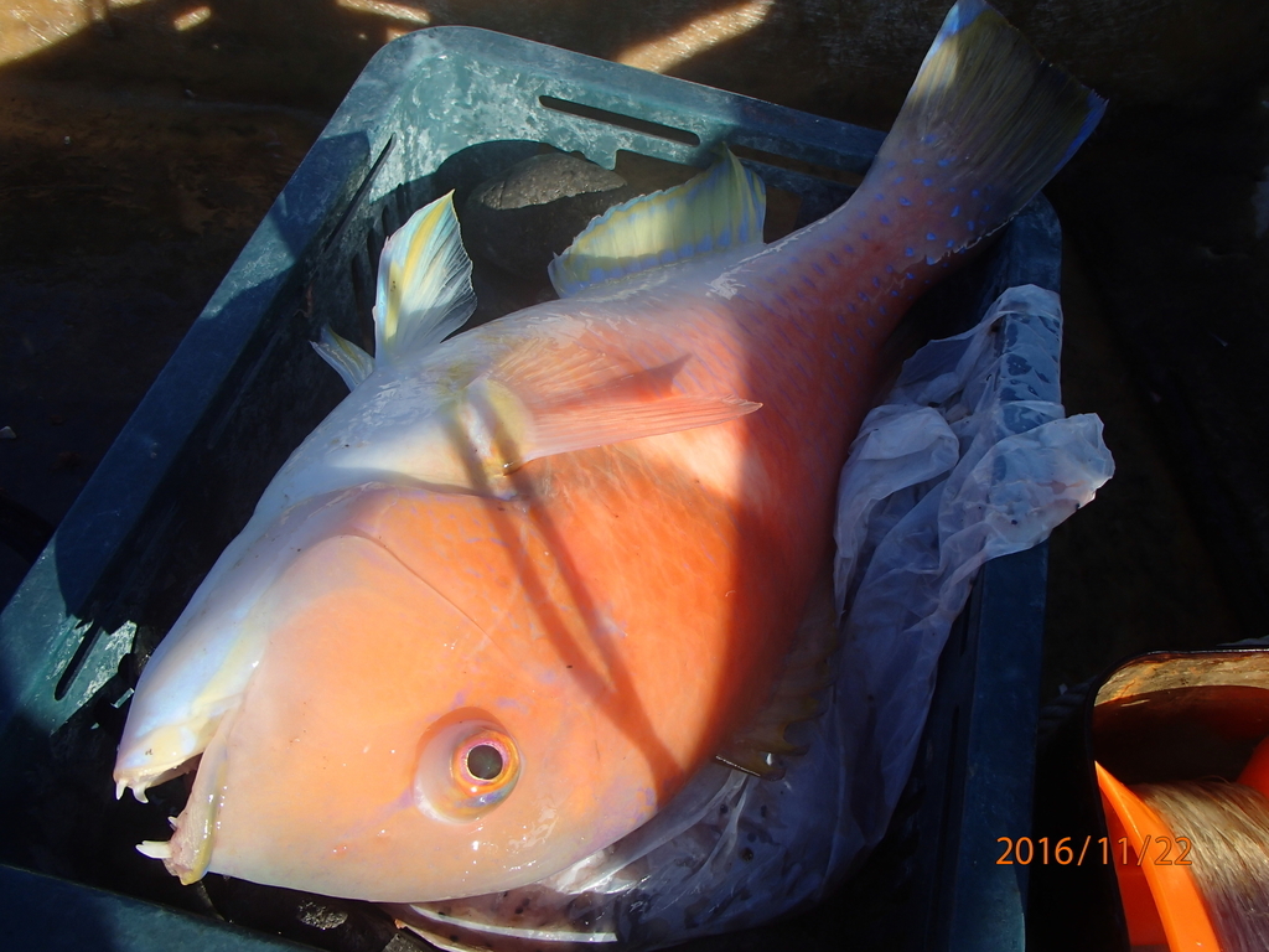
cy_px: 476
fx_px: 1026
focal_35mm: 28
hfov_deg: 63.4
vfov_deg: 49.7
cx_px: 634
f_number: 3.9
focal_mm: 5
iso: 100
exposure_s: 1/400
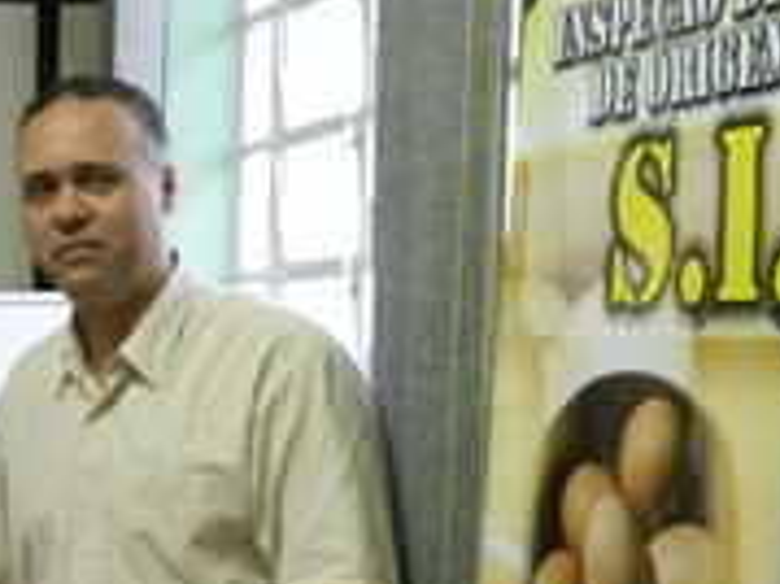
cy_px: 608
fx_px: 2207
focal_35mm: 98
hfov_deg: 18.9
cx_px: -174
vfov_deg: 14.8
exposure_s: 1/30
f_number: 3.1
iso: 400
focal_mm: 4.5
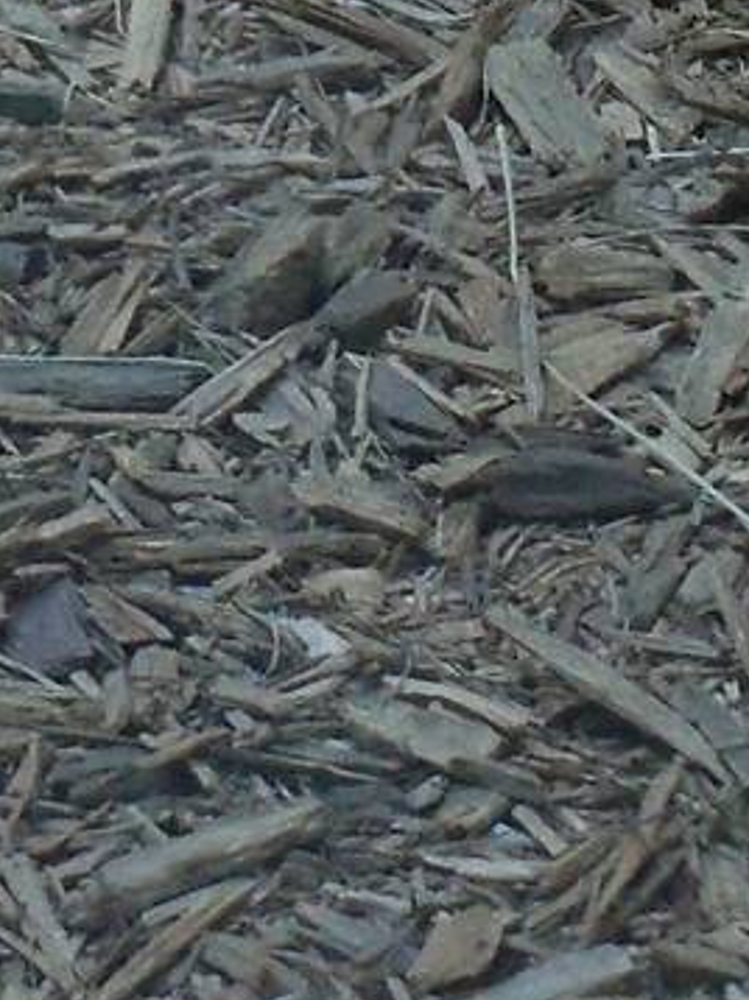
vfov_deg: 4.2
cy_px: -637
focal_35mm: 474
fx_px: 13691
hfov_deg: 3.1
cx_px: 1518
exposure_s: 1/125
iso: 400
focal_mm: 18.8
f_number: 7.5
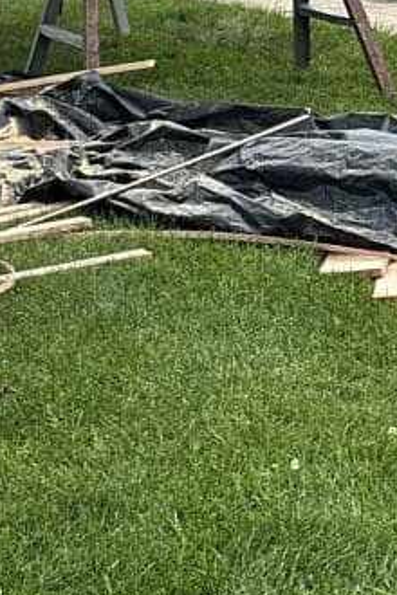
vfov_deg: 12.9
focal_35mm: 155
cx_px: -247
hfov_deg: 8.6
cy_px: -103
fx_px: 2564
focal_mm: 6.86
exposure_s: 1/2028
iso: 64
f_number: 1.78
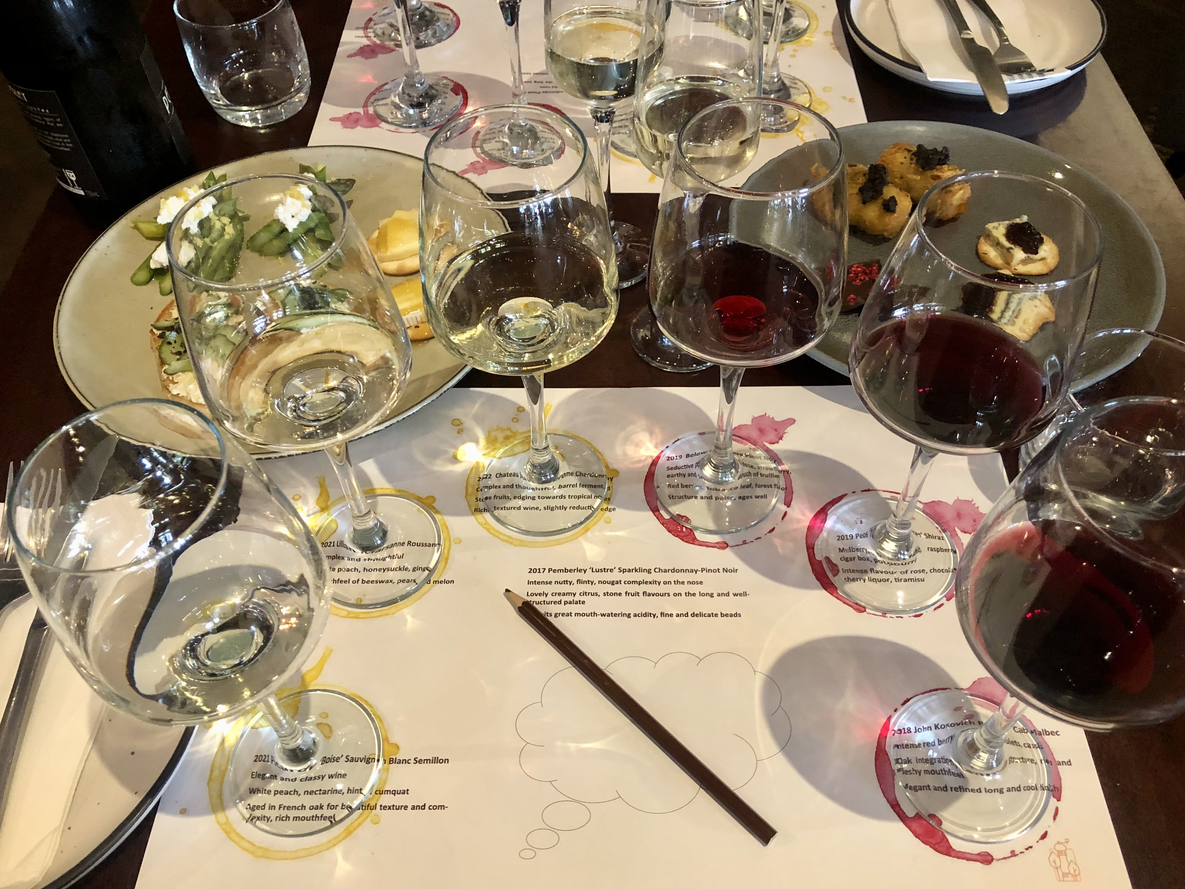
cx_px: 605
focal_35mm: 29
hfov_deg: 61.7
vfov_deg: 48.2
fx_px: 993
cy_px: 459
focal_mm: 4
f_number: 1.8
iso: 100
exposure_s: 1/10
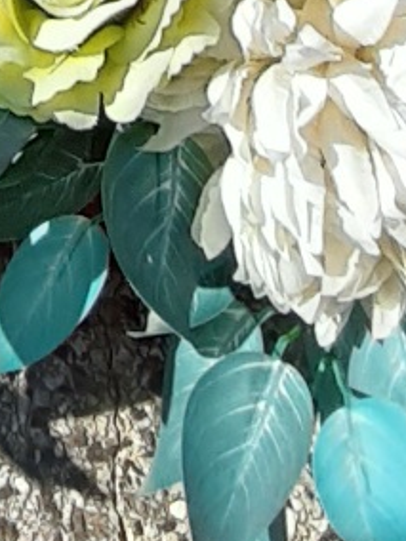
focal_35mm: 193
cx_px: -452
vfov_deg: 8.3
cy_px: -1194
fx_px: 3018
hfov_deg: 7.4
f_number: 1.9
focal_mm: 2.9
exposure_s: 1/1429
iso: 40
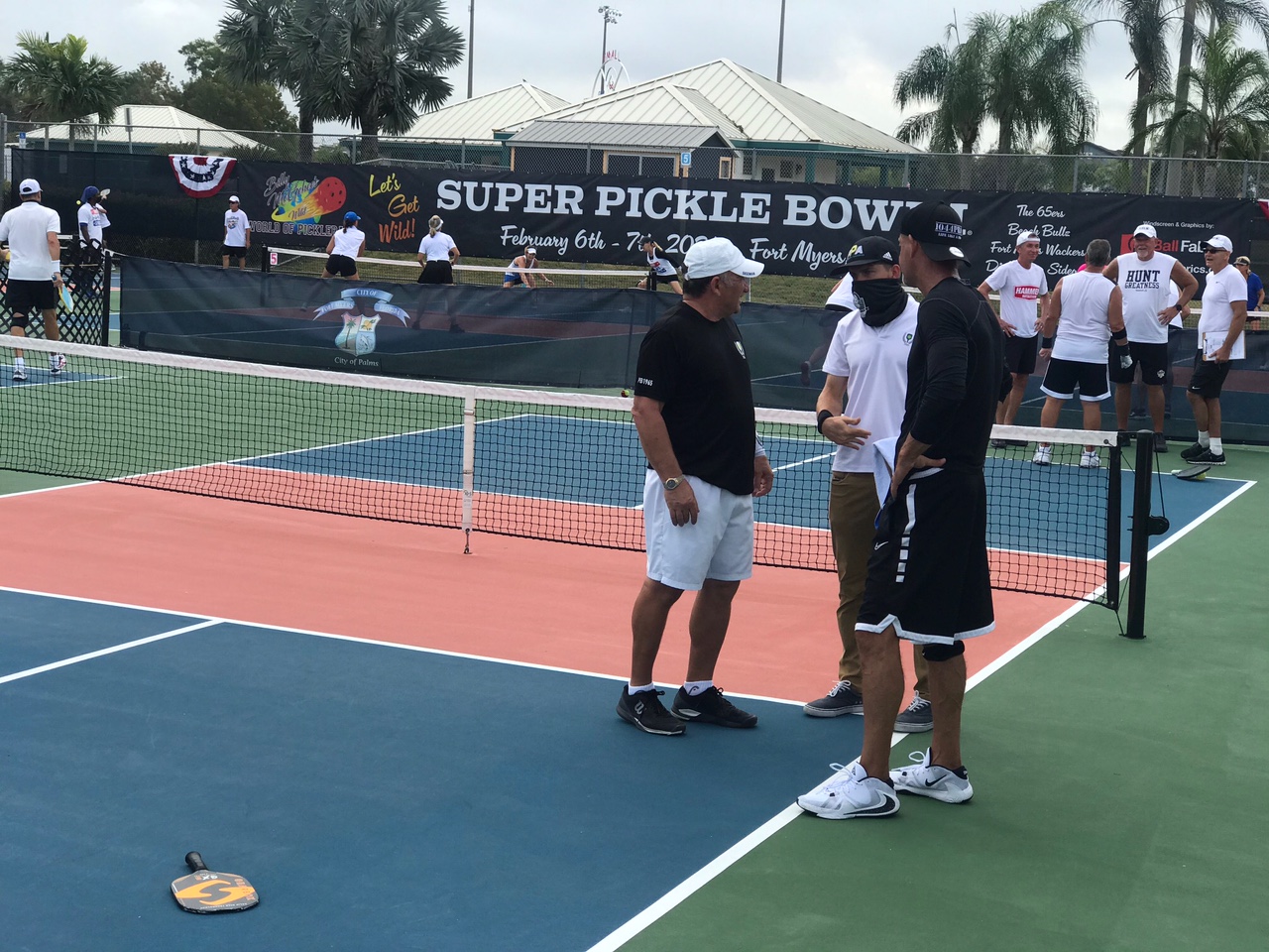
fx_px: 2090
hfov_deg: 33.8
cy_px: 476
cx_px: 634
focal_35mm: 57
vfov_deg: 25.7
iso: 20
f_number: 2.8
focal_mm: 6.6
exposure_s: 1/465
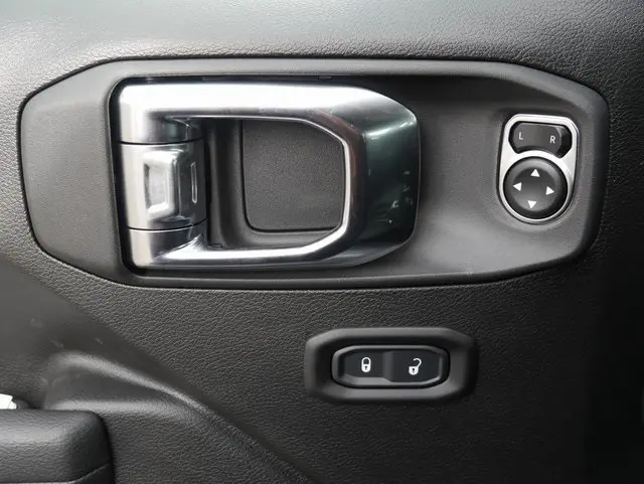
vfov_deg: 36.0
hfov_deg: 46.8
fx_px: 745
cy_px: 242
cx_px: 322
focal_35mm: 40
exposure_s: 1/80
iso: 200
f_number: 5
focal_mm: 20
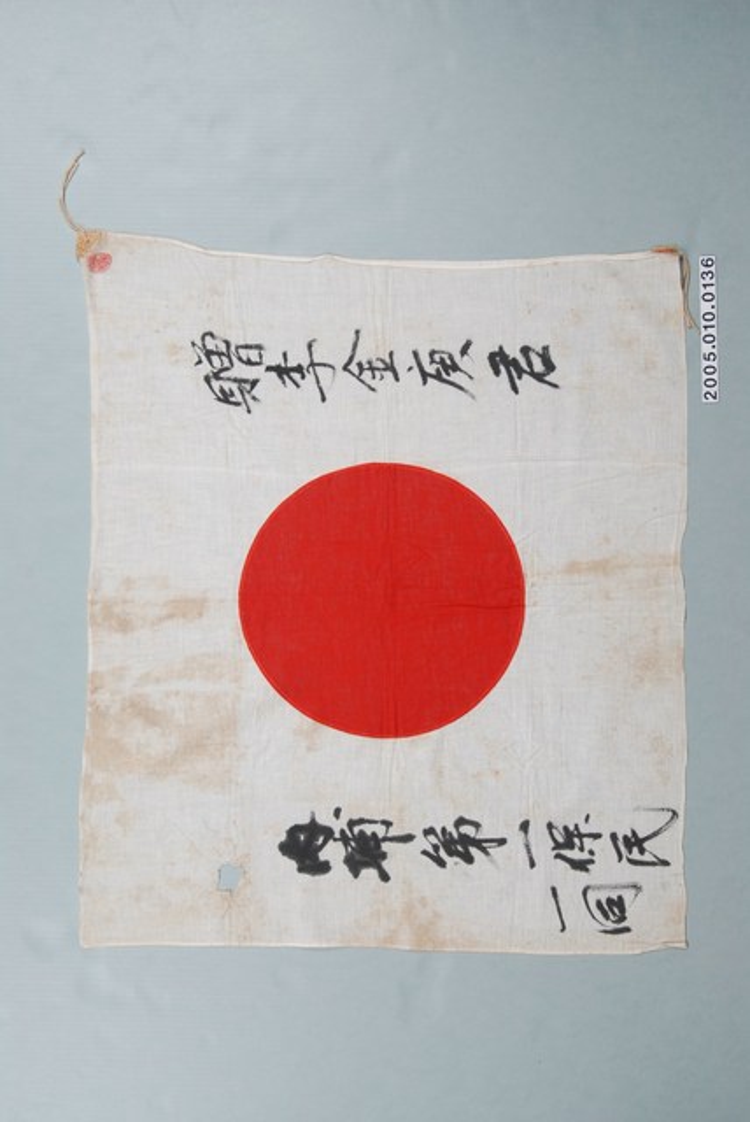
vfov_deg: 38.8
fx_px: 1590
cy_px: 561
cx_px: 375
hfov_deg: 26.5
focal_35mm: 51
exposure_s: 1/125
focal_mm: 34
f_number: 8
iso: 100
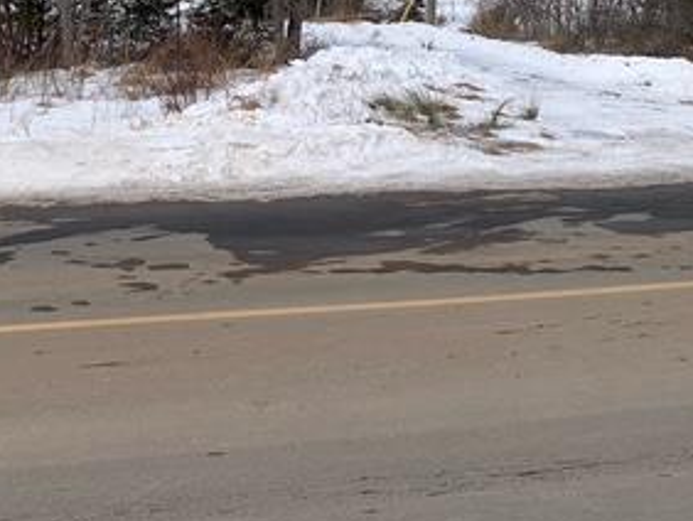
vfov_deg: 23.7
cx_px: 209
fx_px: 1182
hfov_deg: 32.3
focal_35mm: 59
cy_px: -15
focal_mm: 4.25
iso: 25
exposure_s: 1/3401
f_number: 1.8
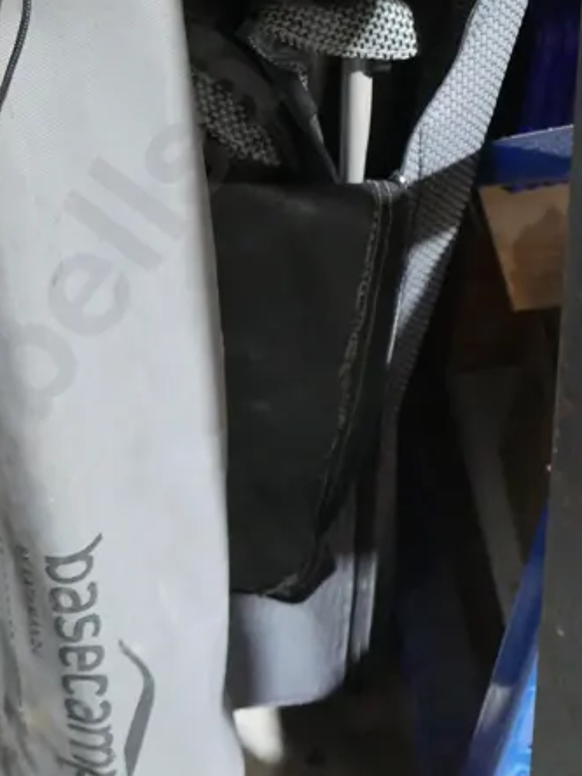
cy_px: 14
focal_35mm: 83
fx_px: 1861
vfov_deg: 22.7
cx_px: 296
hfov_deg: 17.8
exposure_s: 1/60
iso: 3200
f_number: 4
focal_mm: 18
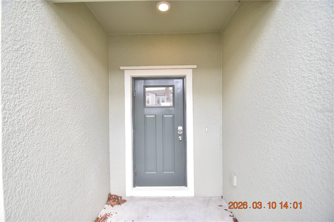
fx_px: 139
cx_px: 167
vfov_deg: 77.3
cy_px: 111
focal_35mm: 15
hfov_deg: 100.4
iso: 800
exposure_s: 1/500
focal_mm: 10
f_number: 3.5
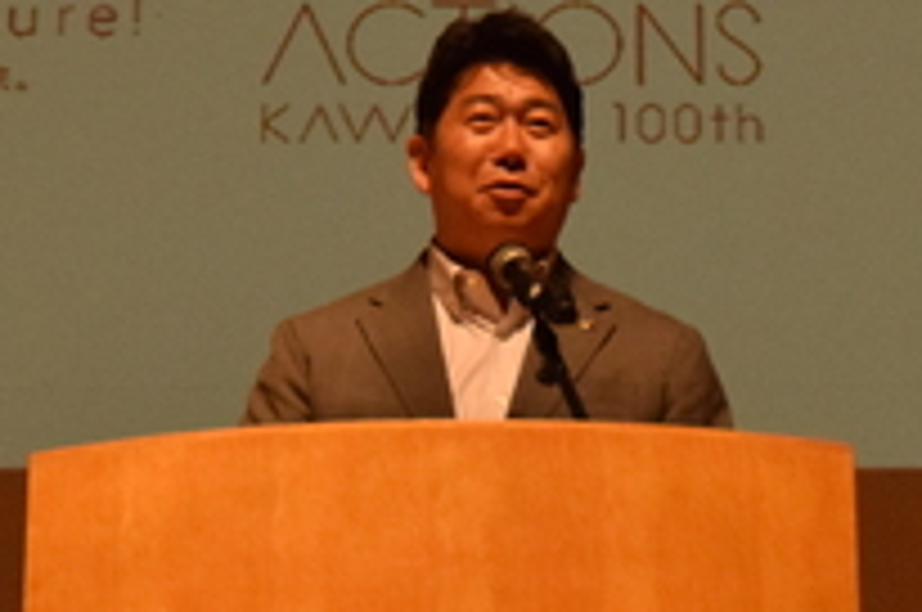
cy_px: -61
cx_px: 526
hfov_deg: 12.1
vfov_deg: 8.0
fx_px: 4347
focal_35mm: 170
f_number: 4.2
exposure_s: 1/400
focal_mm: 38
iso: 2500
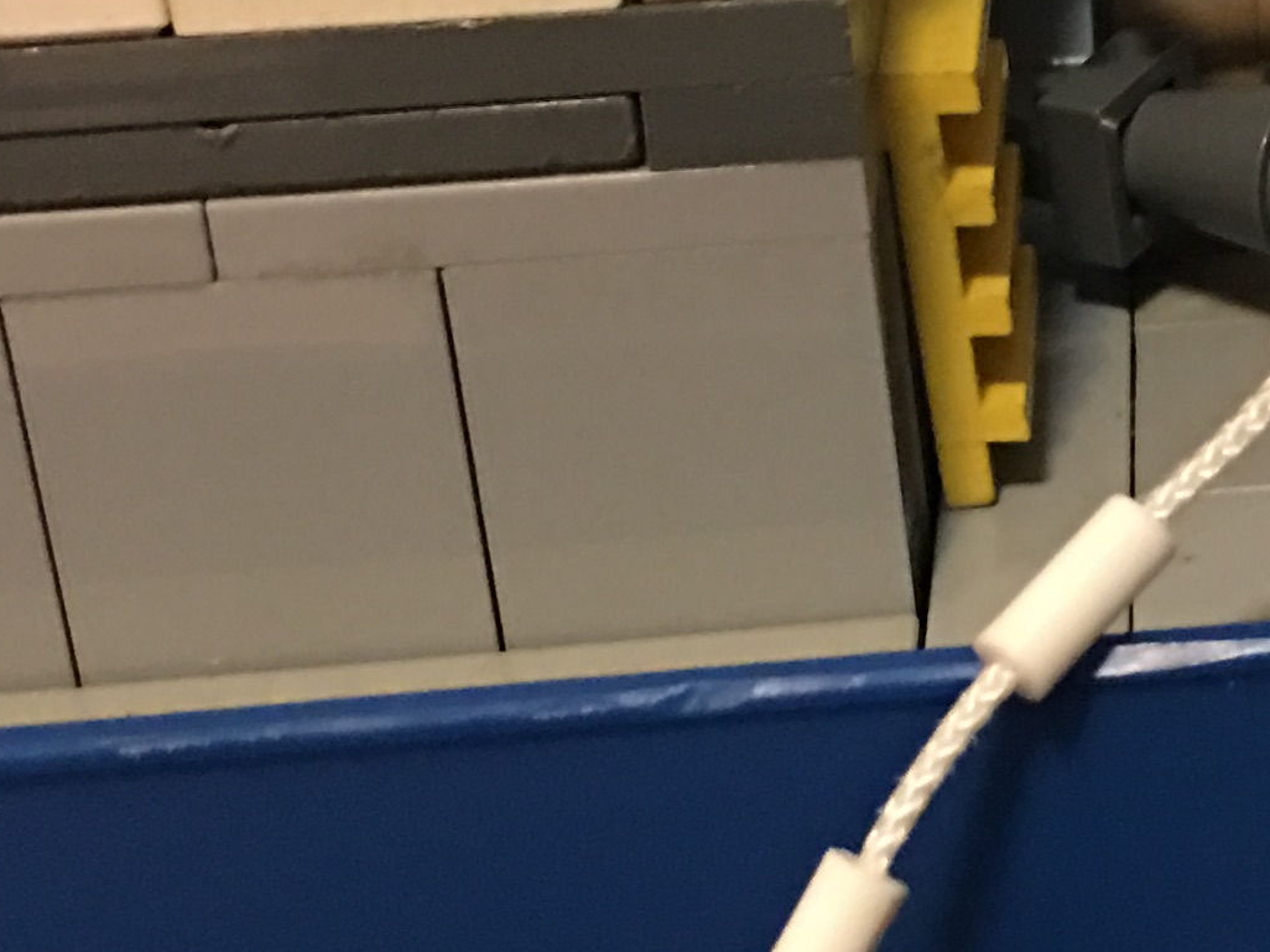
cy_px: 370
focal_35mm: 114
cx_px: 1568
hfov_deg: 16.5
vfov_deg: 13.0
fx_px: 4181
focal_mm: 4.15
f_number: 2.2
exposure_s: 1/4
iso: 64
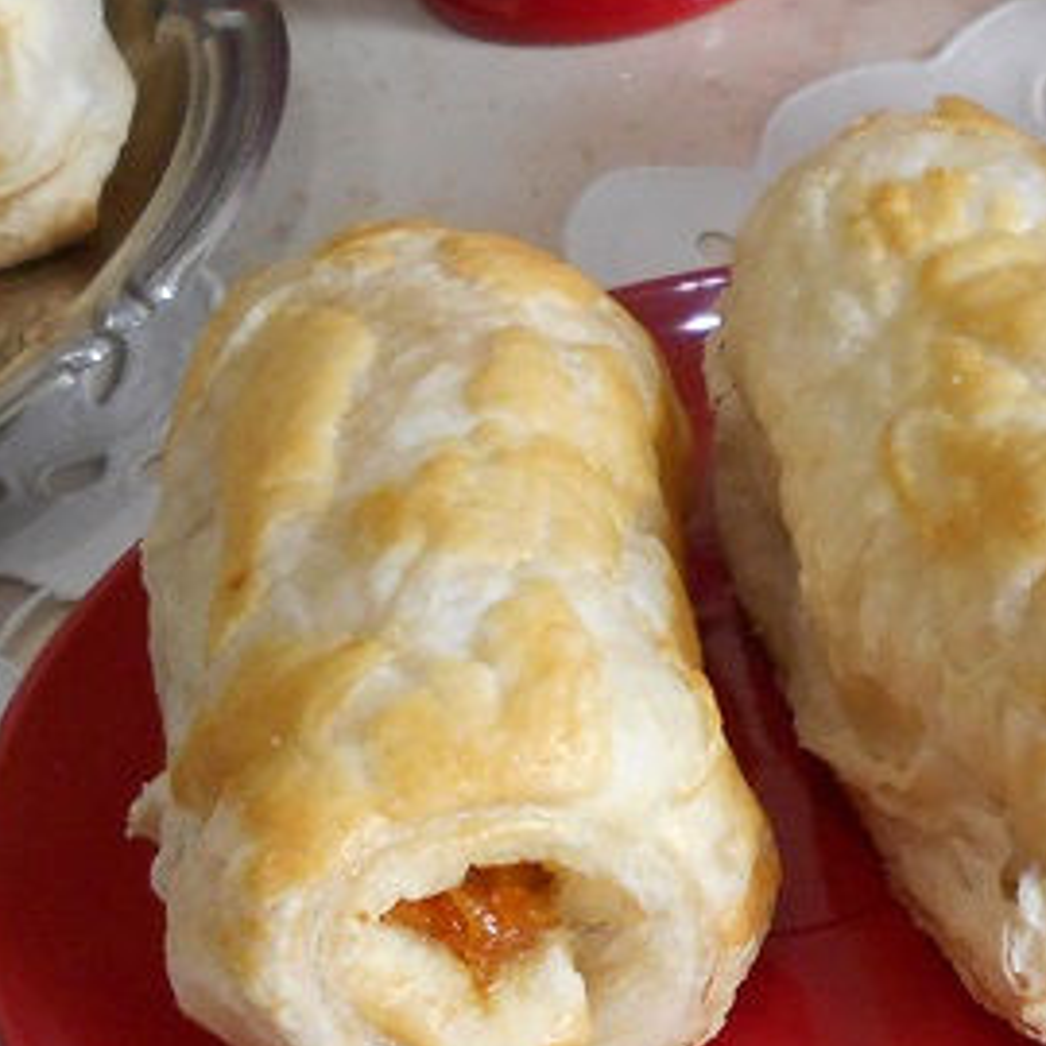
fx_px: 2974
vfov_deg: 19.8
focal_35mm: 87
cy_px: 229
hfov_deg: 19.7
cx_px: 829
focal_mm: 4.6
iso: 250
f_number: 3.2
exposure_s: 1/30
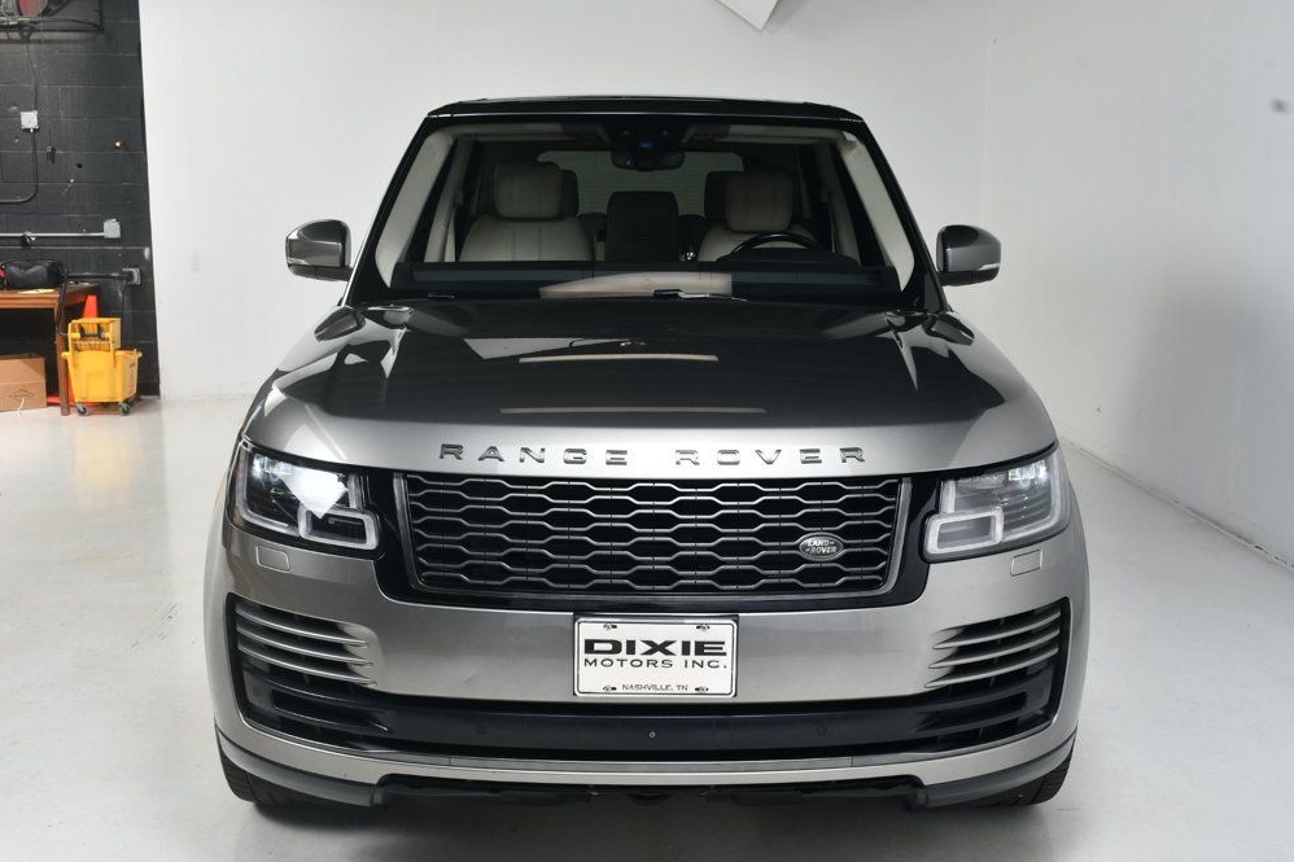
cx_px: 657
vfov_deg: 33.4
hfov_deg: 48.5
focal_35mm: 40
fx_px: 1437
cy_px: 434
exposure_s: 1/160
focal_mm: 26
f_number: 11
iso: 100
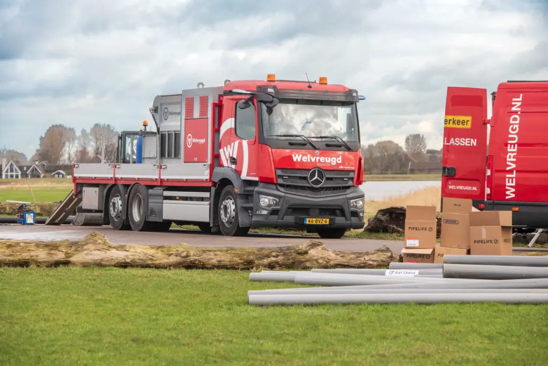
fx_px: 1857
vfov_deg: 11.2
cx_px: 274
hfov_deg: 16.8
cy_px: 183
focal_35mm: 122
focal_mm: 122
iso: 100
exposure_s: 1/160
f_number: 4.5
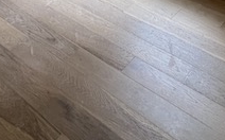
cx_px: 75
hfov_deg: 38.5
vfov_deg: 16.2
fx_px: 319
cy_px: -170
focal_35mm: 52
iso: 80
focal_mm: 1.57
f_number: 1.8
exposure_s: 1/120
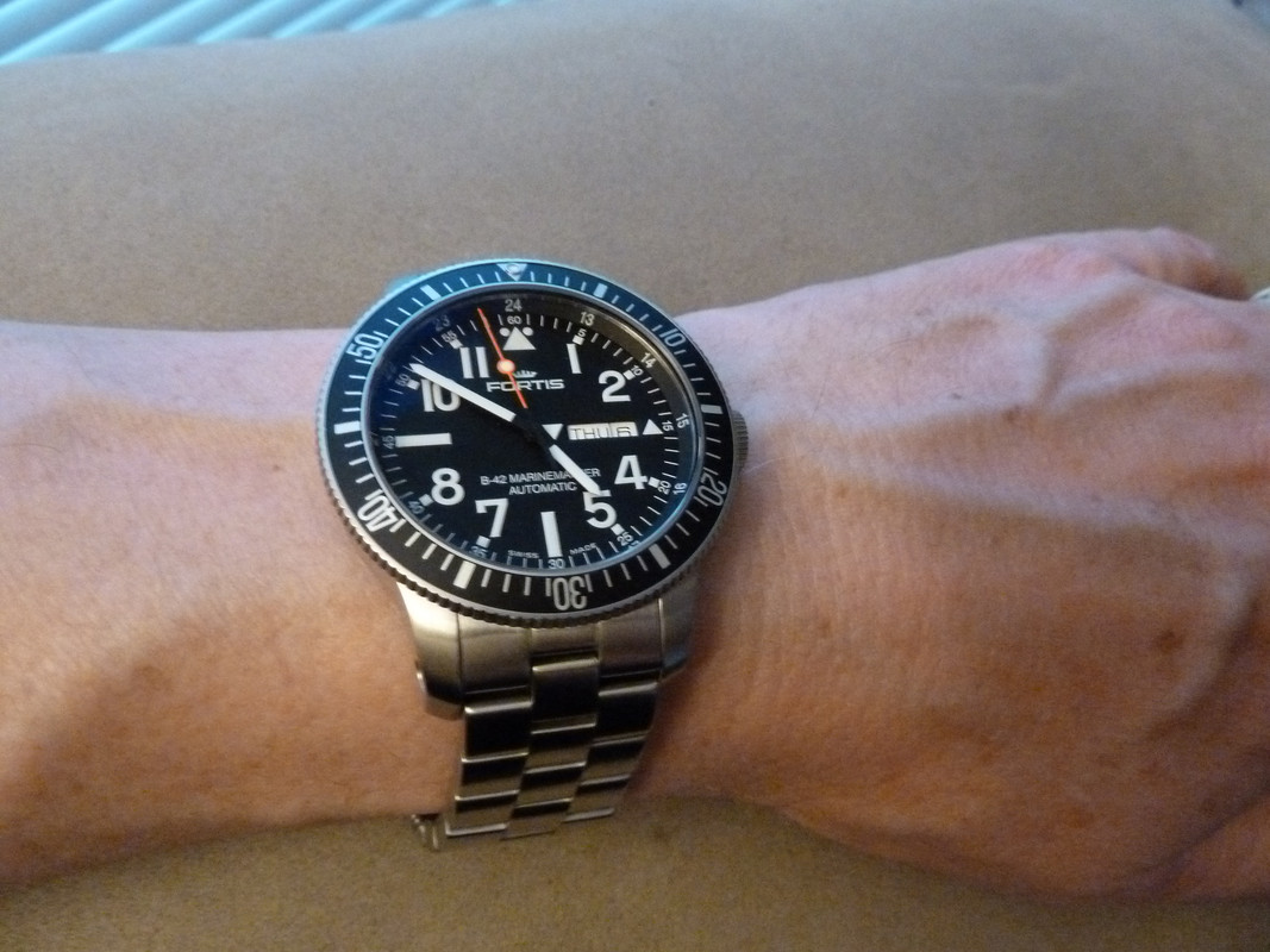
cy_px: 476
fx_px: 917
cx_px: 635
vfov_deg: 54.9
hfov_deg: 69.4
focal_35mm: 25
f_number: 3.3
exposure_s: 1/15
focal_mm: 4.1
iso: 800
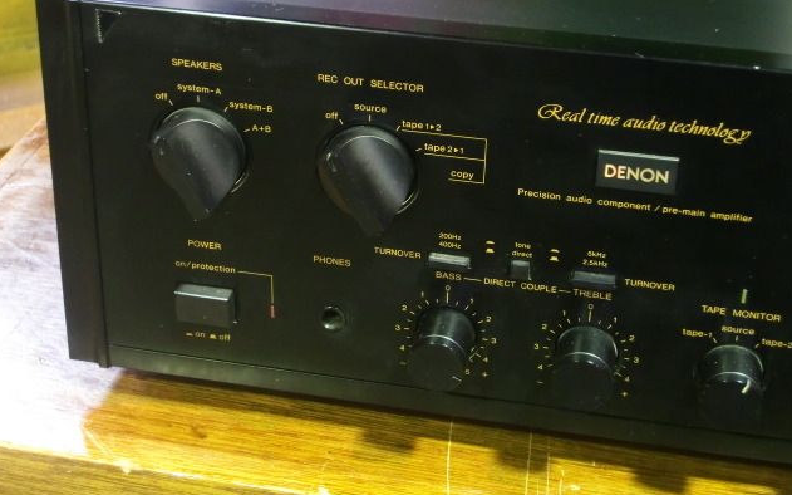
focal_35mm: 71
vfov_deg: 18.3
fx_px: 1532
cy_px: 199
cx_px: 394
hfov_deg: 29.0
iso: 400
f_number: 4.1
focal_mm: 11.7
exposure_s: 1/6
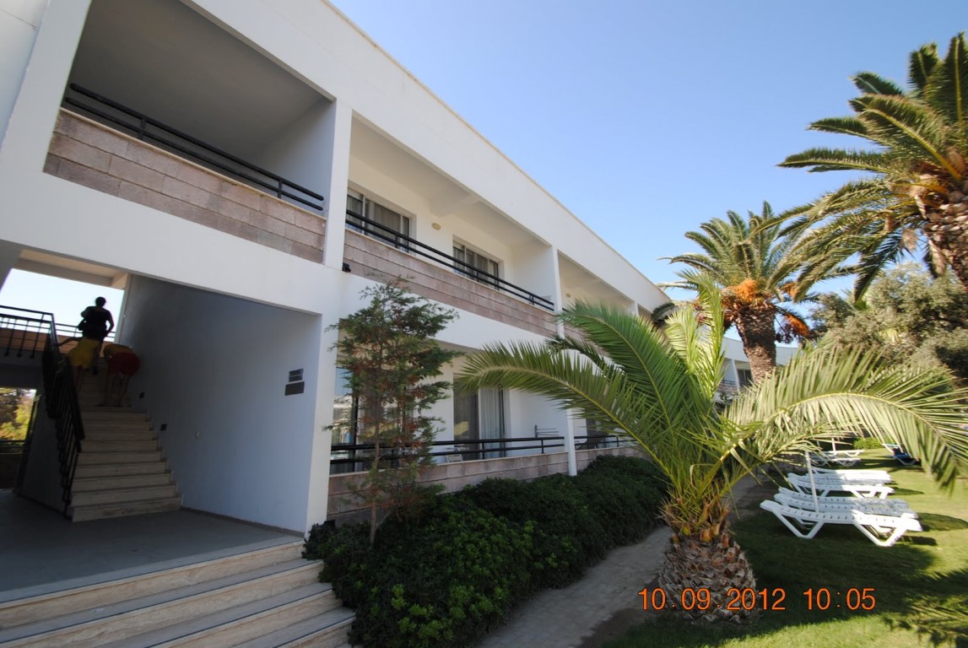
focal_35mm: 15
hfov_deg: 100.3
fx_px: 404
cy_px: 324
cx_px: 484
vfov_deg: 77.5
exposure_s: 1/200
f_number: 5.6
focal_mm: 10
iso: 100
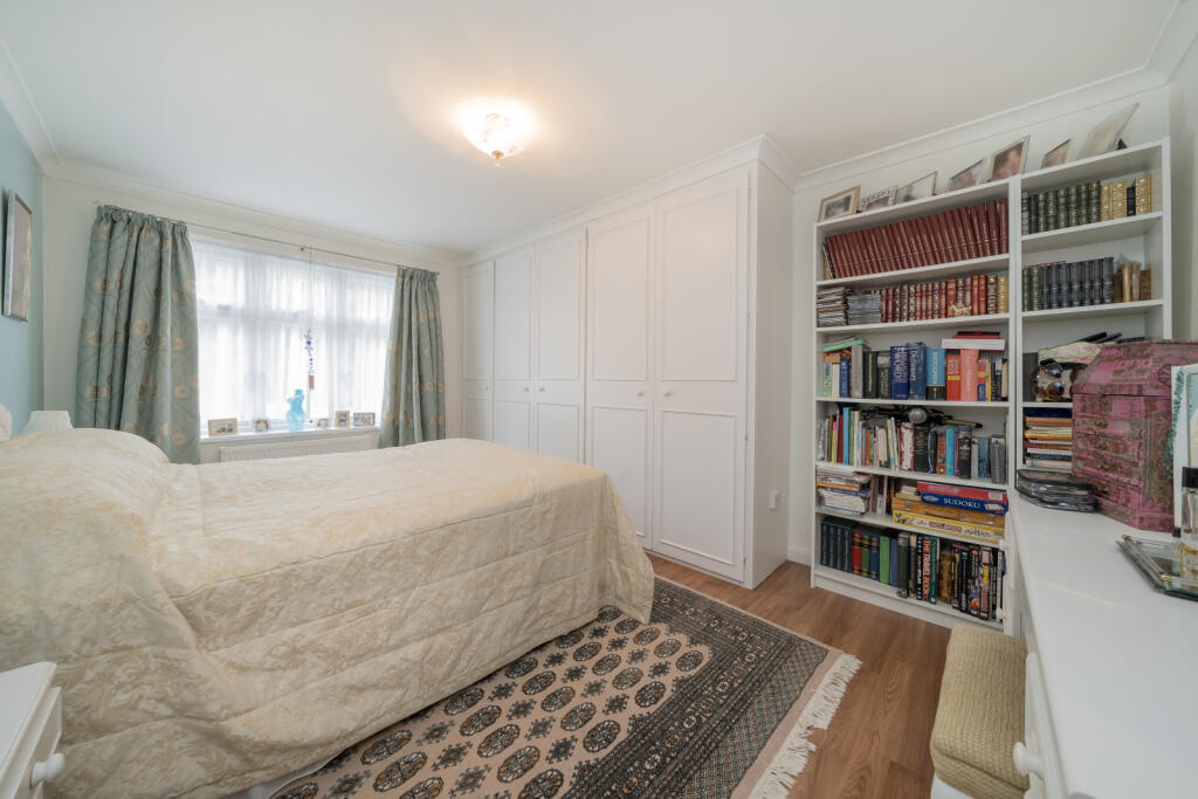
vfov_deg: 90.0
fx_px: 399
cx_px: 599
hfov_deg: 112.6
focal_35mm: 12
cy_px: 400
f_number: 9
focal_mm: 12
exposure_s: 1/10
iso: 800
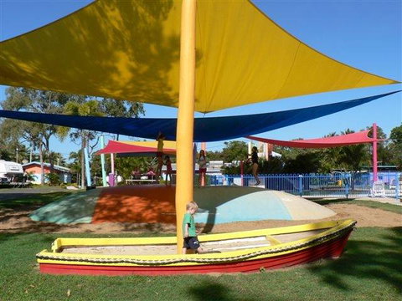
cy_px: 150
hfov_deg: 51.4
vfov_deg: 39.7
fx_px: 418
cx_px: 201
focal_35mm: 36
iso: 80
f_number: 5.6
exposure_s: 1/400
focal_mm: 6
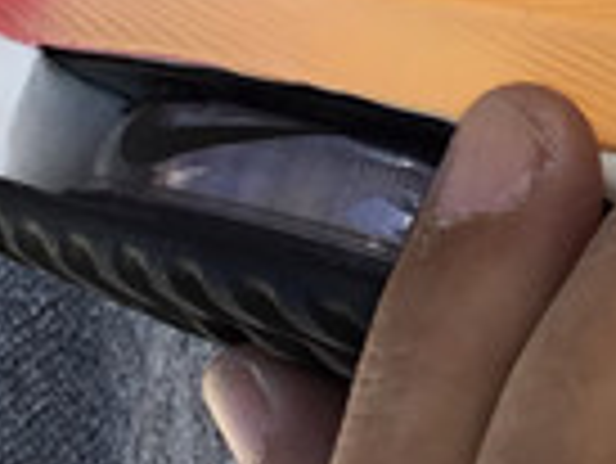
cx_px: 1075
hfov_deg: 9.3
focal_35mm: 203
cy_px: -408
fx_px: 3616
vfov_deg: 7.1
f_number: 2.4
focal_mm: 3.3
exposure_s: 1/491
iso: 25
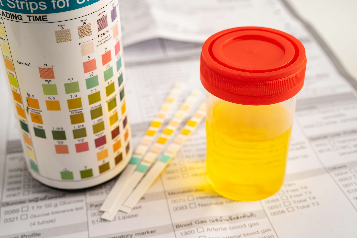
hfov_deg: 38.9
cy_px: 119
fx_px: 506
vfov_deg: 26.5
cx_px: 179
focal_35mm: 51
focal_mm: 50
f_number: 8
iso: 100
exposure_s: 1/80
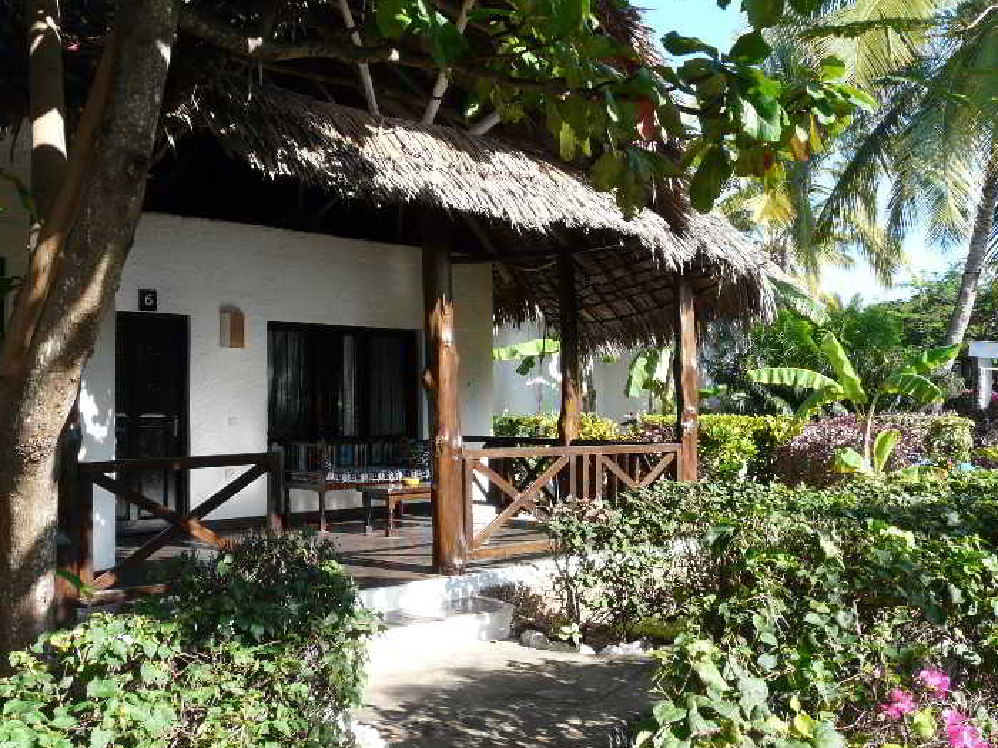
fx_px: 923
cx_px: 559
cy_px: 395
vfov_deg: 44.1
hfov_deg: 56.7
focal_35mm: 32
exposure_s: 1/160
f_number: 4
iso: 100
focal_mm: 4.6
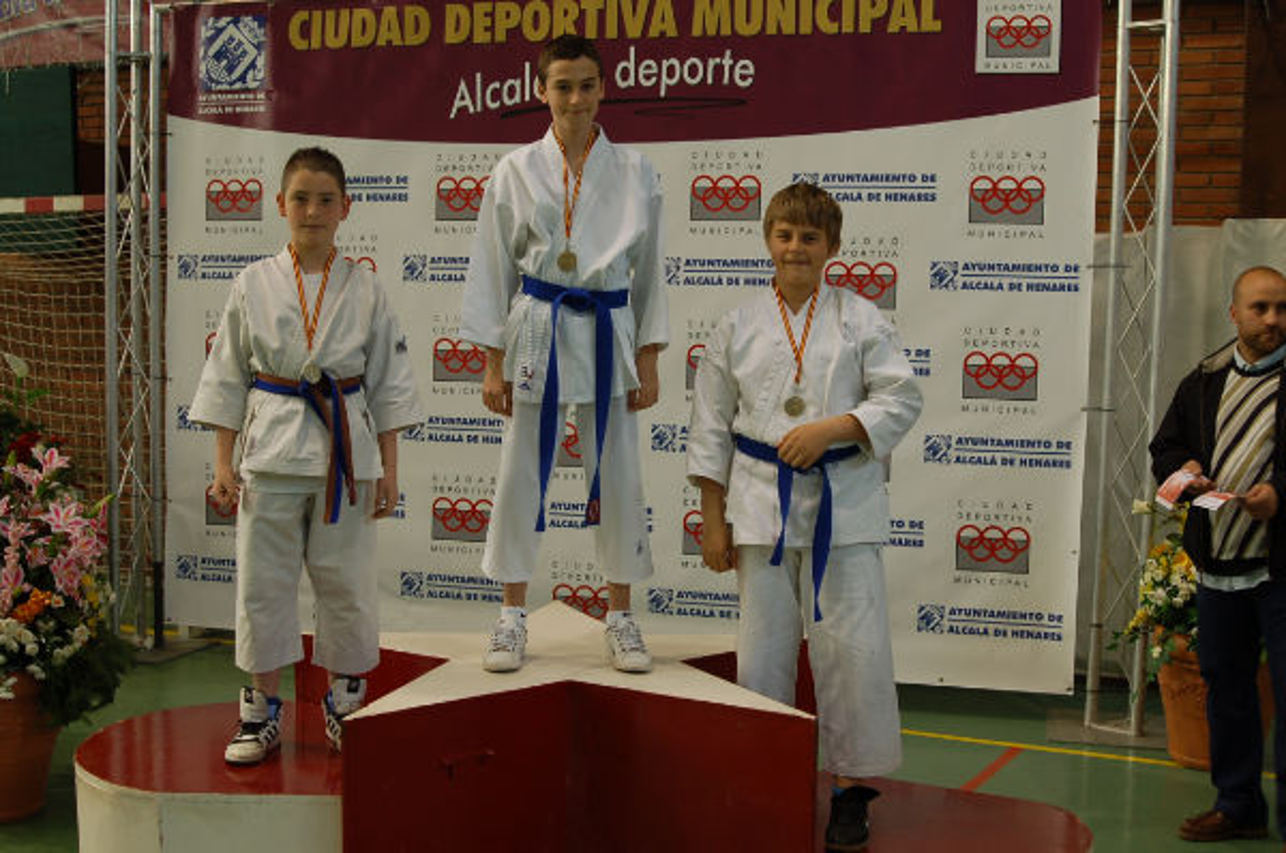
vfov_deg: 31.8
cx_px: 643
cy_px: 426
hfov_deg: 46.5
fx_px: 1498
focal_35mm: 42
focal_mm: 28
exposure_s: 1/60
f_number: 4
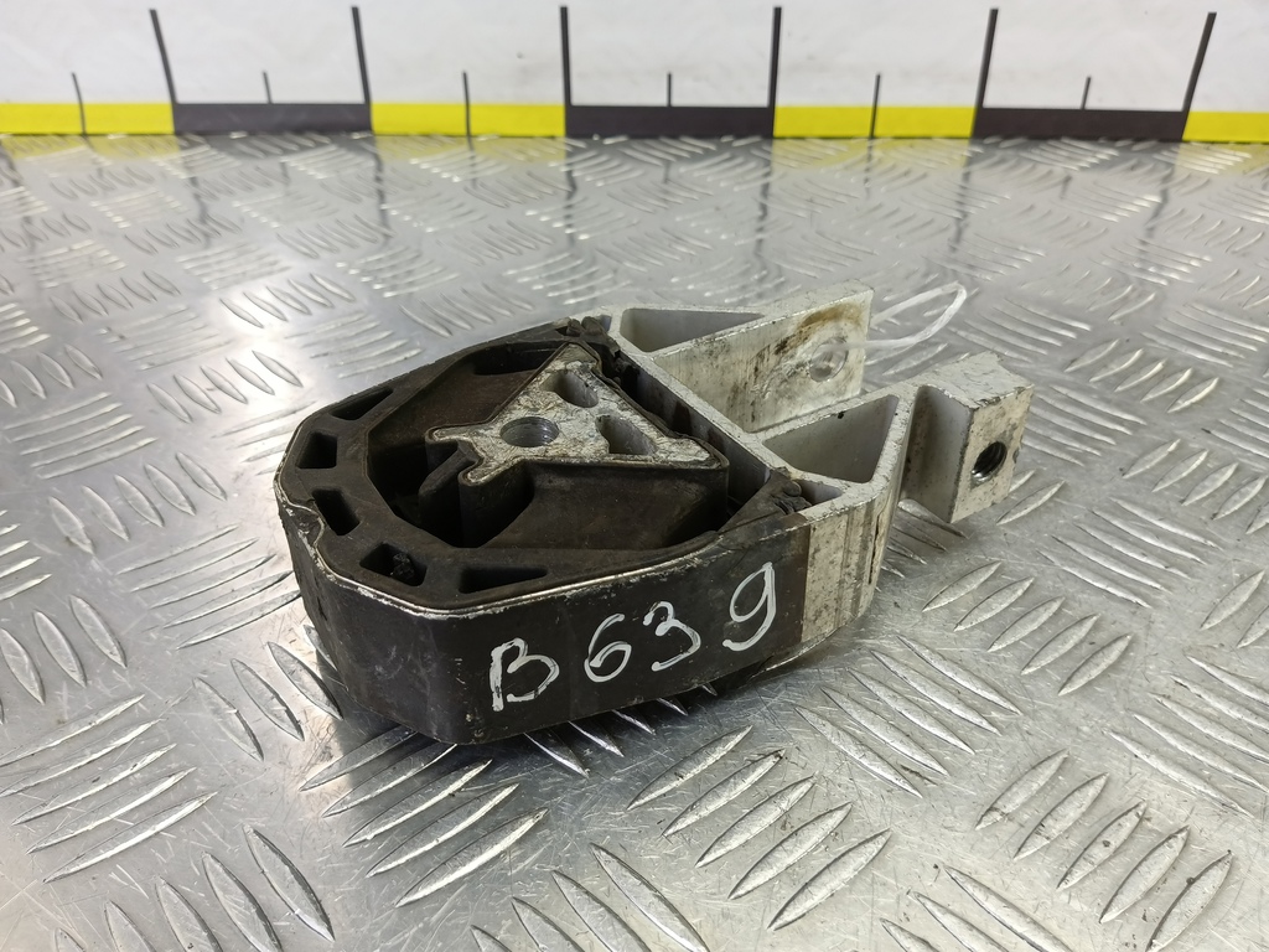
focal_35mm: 23
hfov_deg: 73.9
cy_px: 476
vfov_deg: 58.9
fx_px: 843
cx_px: 634
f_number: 1.6
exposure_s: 1/50
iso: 156
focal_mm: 4.11
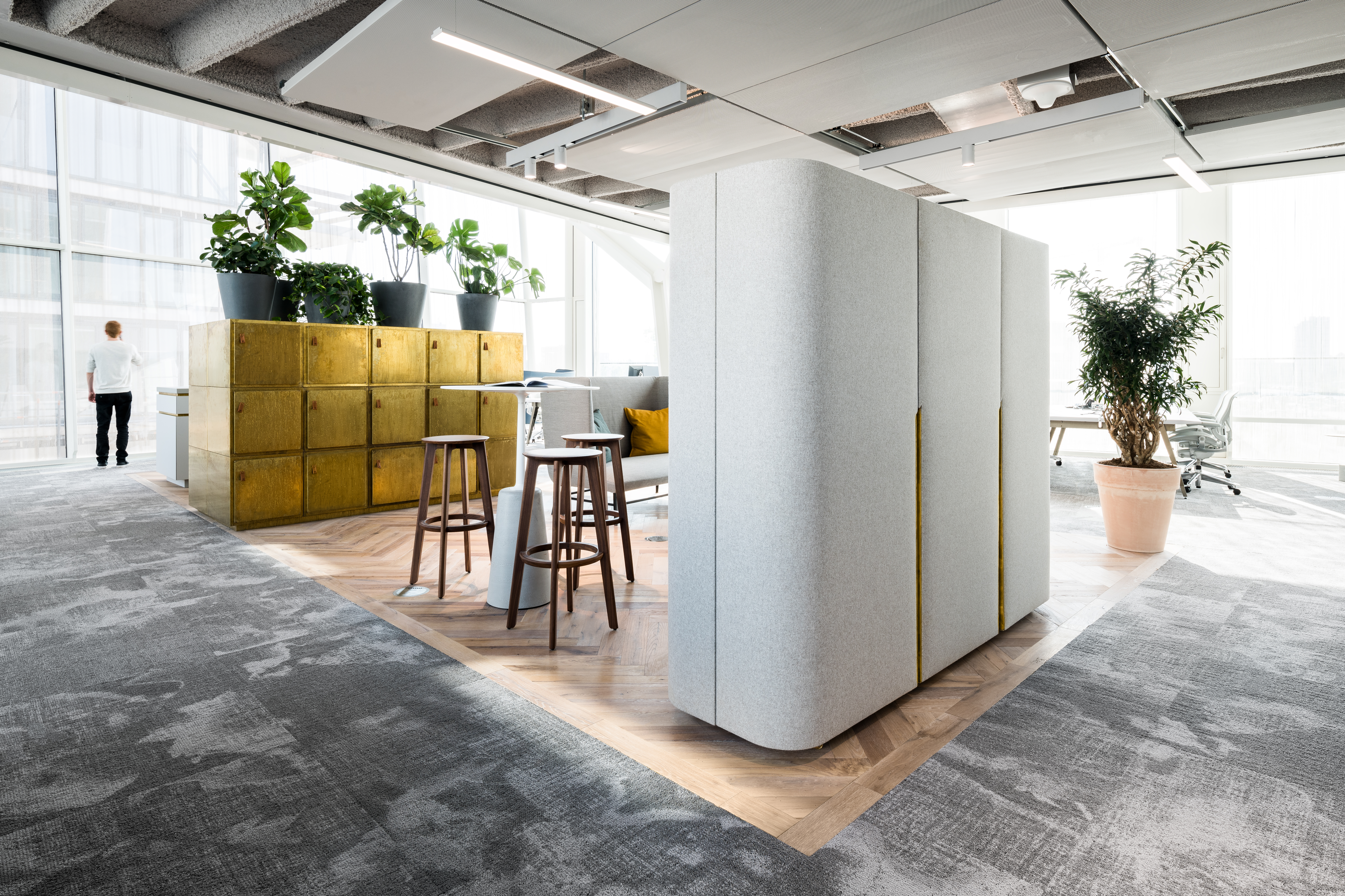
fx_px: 710
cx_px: 672
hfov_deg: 86.9
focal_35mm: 19
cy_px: 448
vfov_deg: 64.6
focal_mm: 19
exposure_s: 1/6
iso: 64
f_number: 11
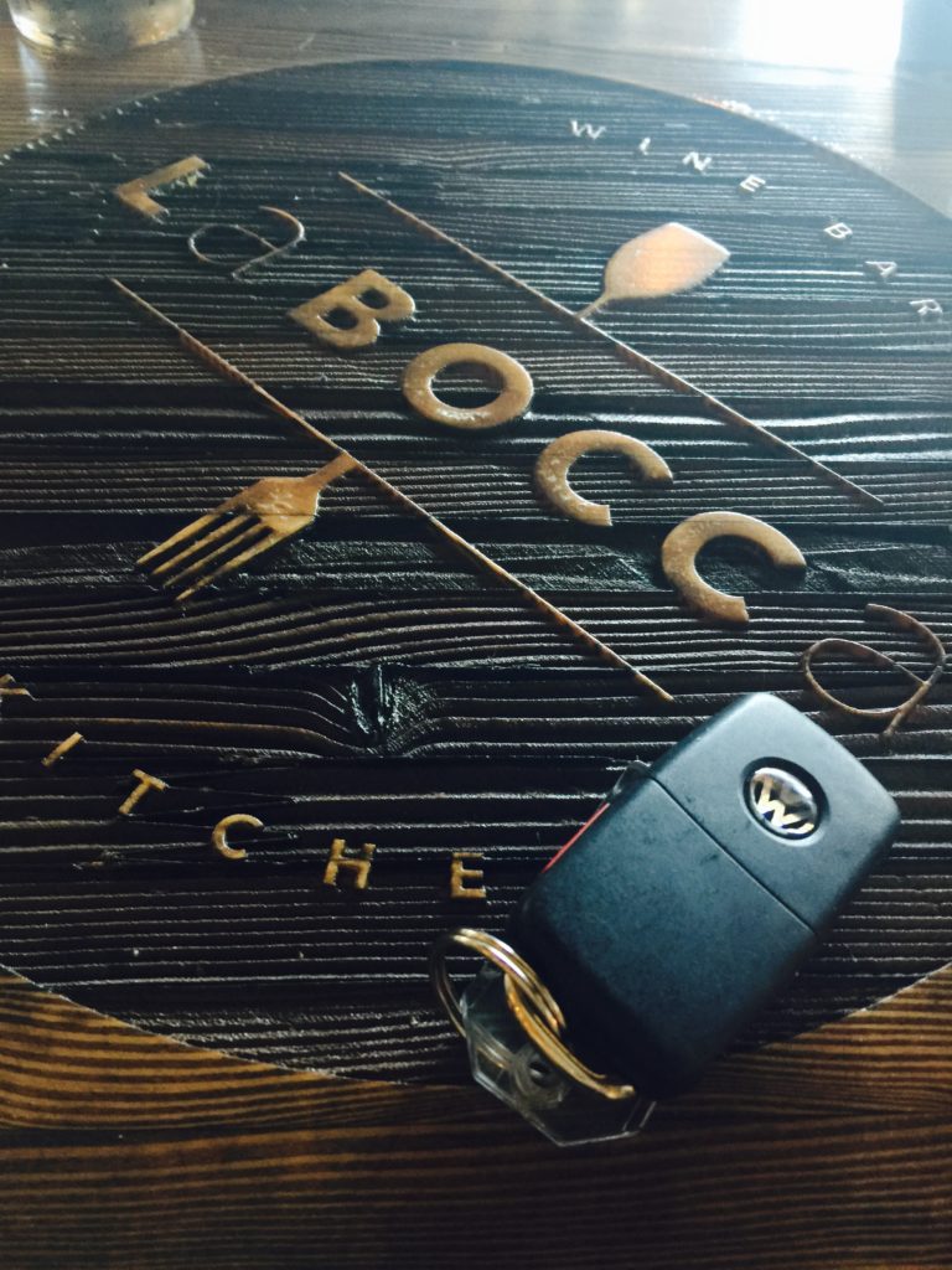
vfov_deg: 61.7
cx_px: 476
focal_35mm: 29
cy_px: 635
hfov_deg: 48.2
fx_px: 1063
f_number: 2.2
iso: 64
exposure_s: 1/4
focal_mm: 4.15
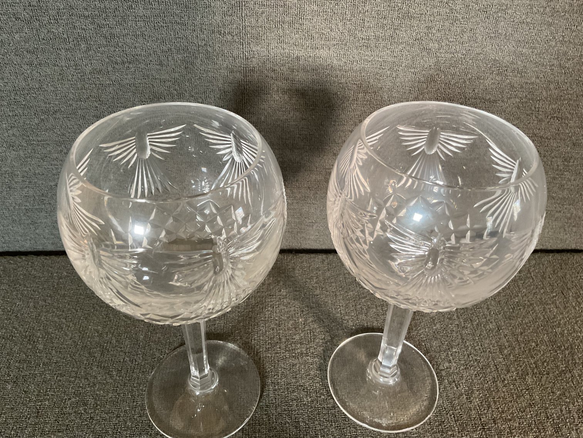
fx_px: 488
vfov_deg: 48.2
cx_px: 292
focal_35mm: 29
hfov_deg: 61.7
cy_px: 219
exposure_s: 1/60
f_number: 1.8
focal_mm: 3
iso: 200
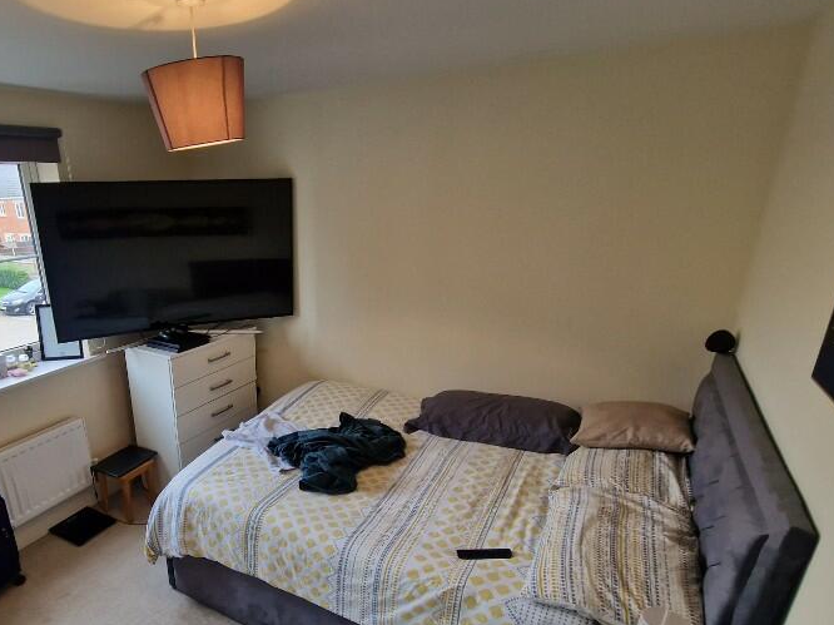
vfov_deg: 65.1
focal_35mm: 20
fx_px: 482
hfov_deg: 78.7
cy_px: 387
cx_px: 268
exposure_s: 1/50
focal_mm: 2.2
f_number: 2.2
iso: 64
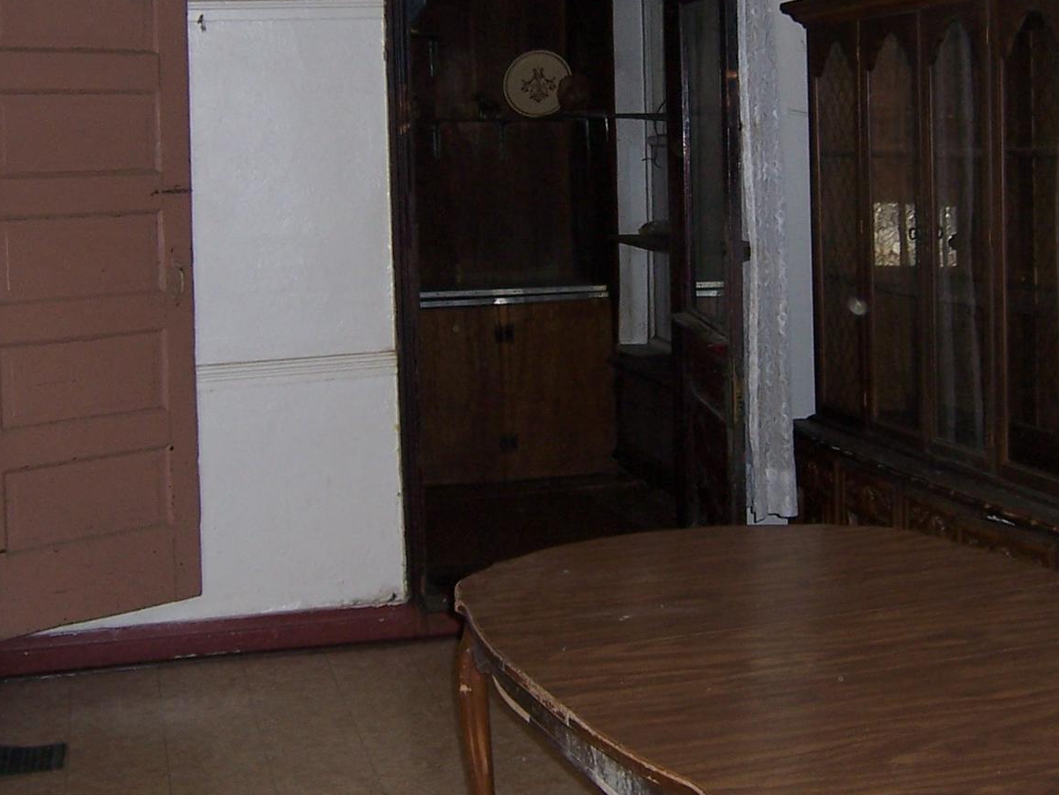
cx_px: 618
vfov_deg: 24.6
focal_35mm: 59
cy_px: 239
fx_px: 1805
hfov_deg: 32.6
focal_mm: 5.5
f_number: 2.8
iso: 80
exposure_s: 1/60
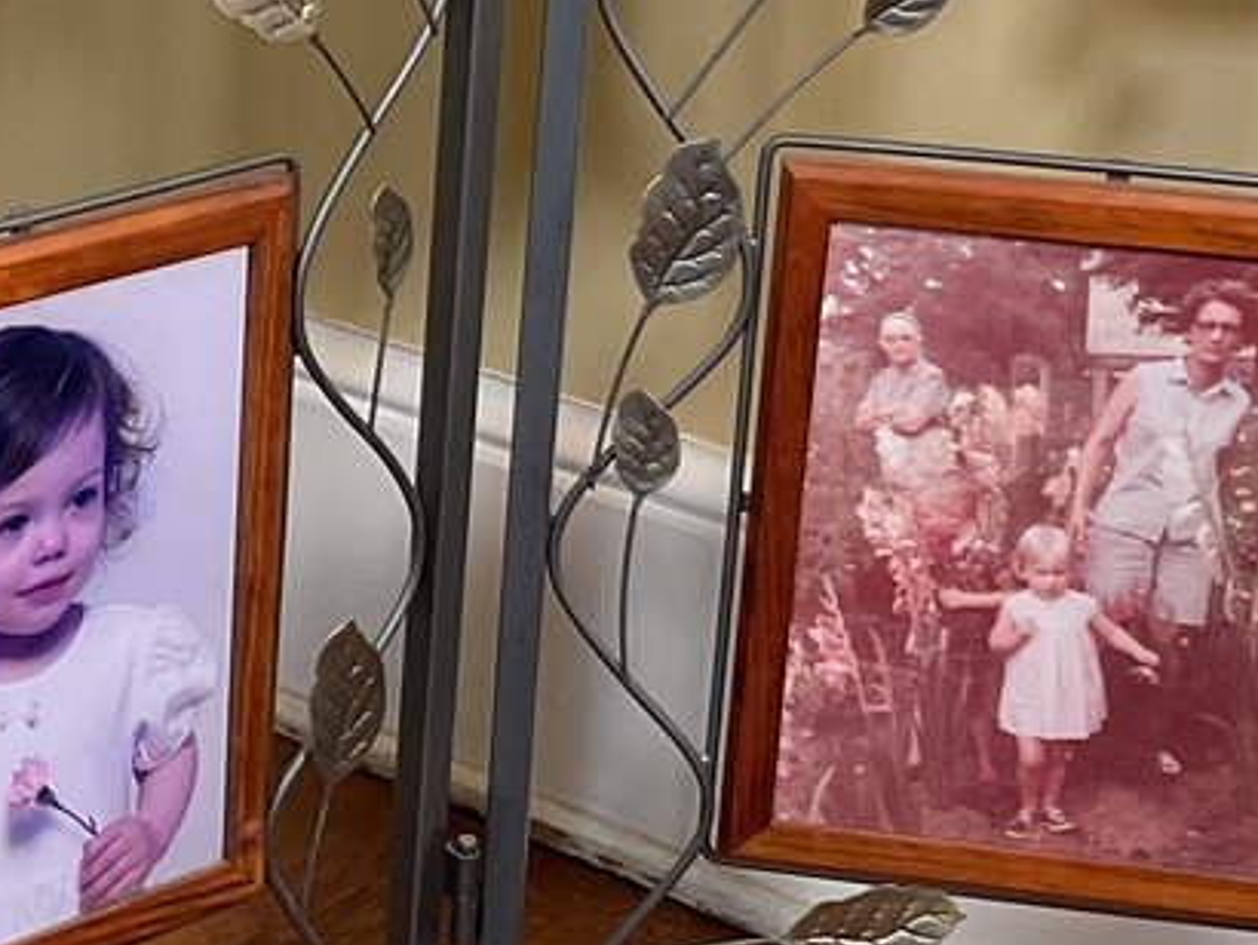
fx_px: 3891
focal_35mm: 107
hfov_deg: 18.1
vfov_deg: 13.8
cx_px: 121
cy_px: 146
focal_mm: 3
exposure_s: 1/60
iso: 100
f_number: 1.8
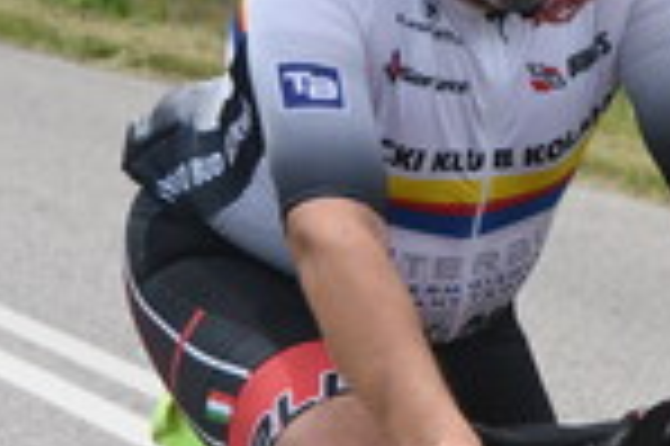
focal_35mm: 215
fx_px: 3997
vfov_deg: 6.4
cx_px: 863
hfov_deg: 9.4
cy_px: 131
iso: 1000
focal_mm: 50
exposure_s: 1/5000
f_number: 4
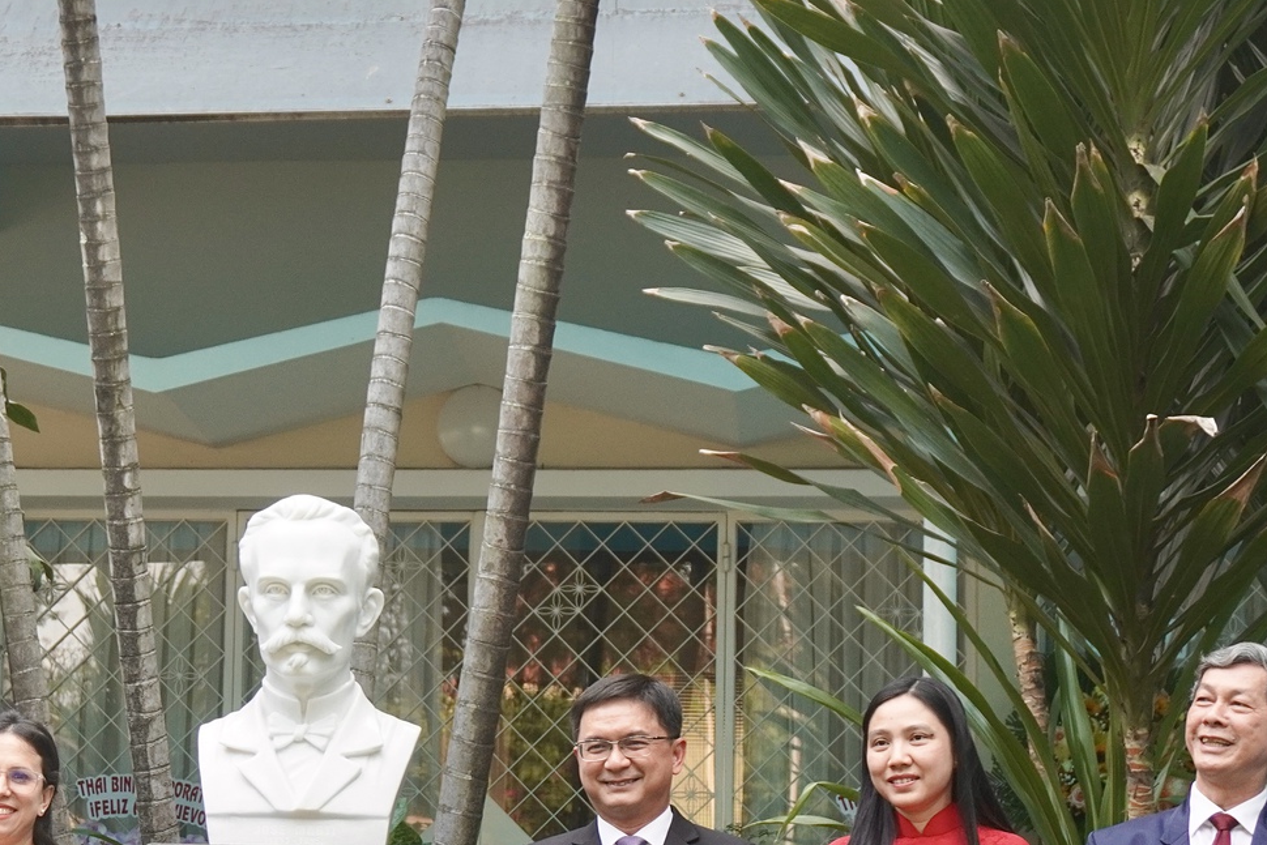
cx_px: 406
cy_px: 733
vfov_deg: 13.3
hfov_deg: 19.9
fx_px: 3591
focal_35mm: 102
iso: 500
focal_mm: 33
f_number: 5
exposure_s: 1/160
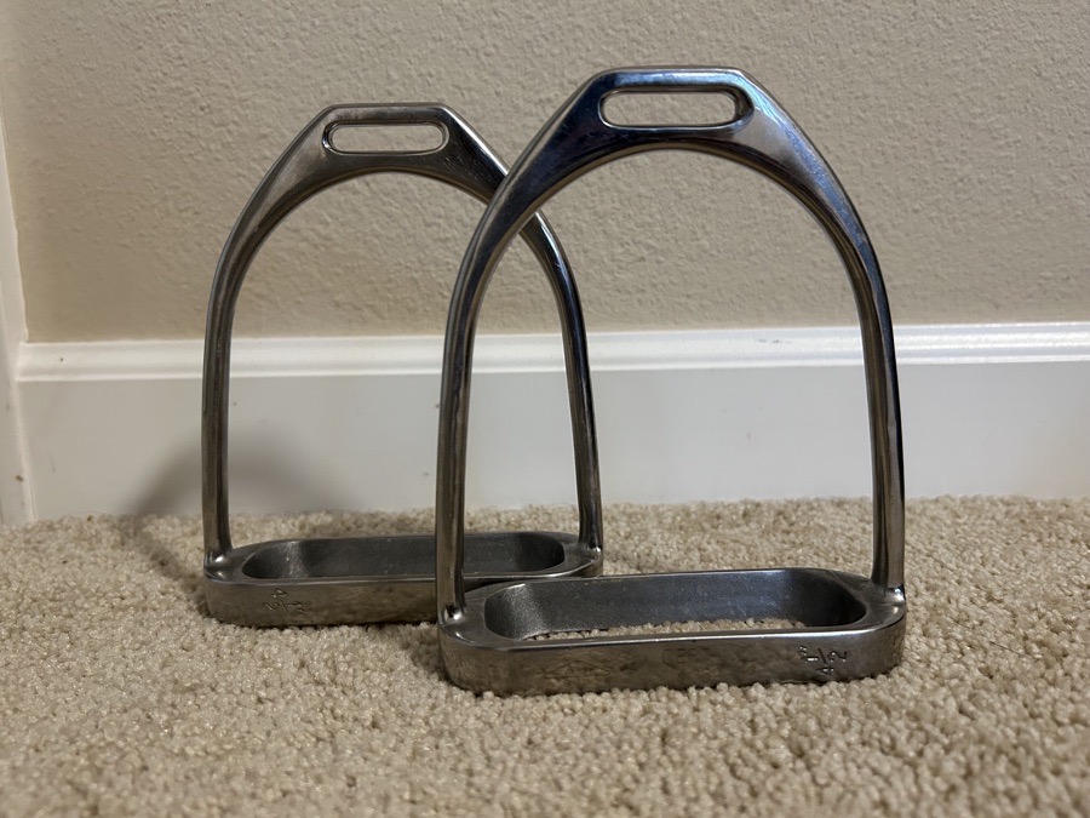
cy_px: 409
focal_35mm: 26
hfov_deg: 67.3
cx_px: 545
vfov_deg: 53.1
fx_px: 819
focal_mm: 5.7
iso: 320
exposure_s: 1/60
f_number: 1.5
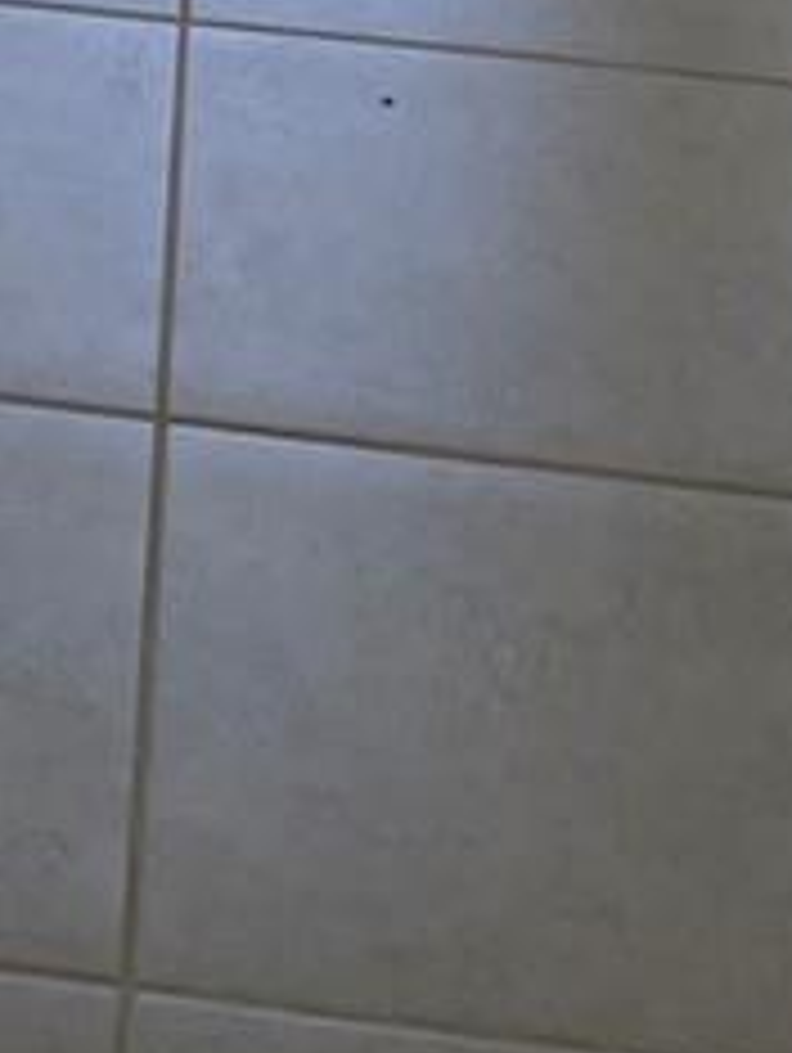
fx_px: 3898
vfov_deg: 12.0
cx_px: -572
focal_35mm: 128
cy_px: -1557
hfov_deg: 10.9
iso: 32
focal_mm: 5.1
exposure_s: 1/270
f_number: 1.6
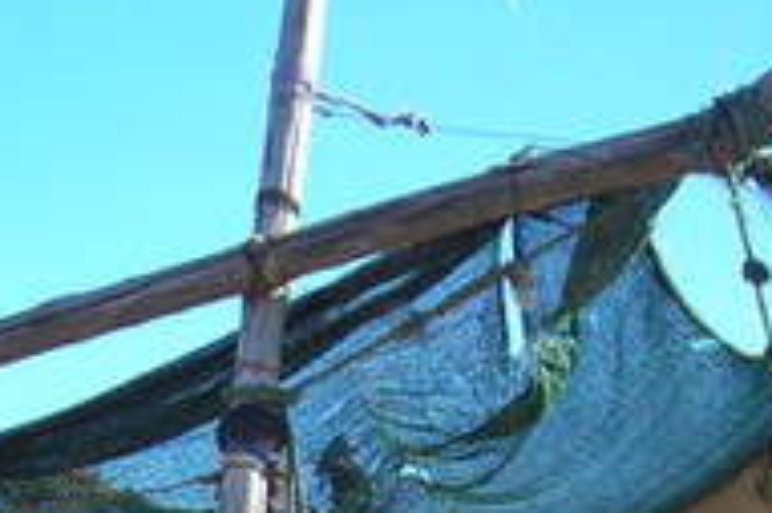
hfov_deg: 16.4
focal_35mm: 124
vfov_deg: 10.6
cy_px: 828
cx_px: 101
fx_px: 2657
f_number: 3.2
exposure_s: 1/258
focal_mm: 6.3
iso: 50
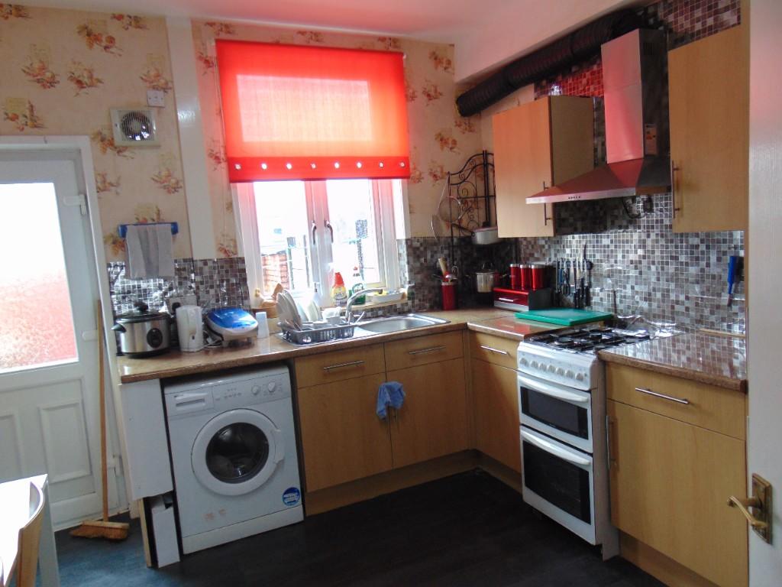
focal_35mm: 25
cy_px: 294
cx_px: 391
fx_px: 565
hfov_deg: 69.4
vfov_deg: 54.9
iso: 160
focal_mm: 4.5
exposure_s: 1/30
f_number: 3
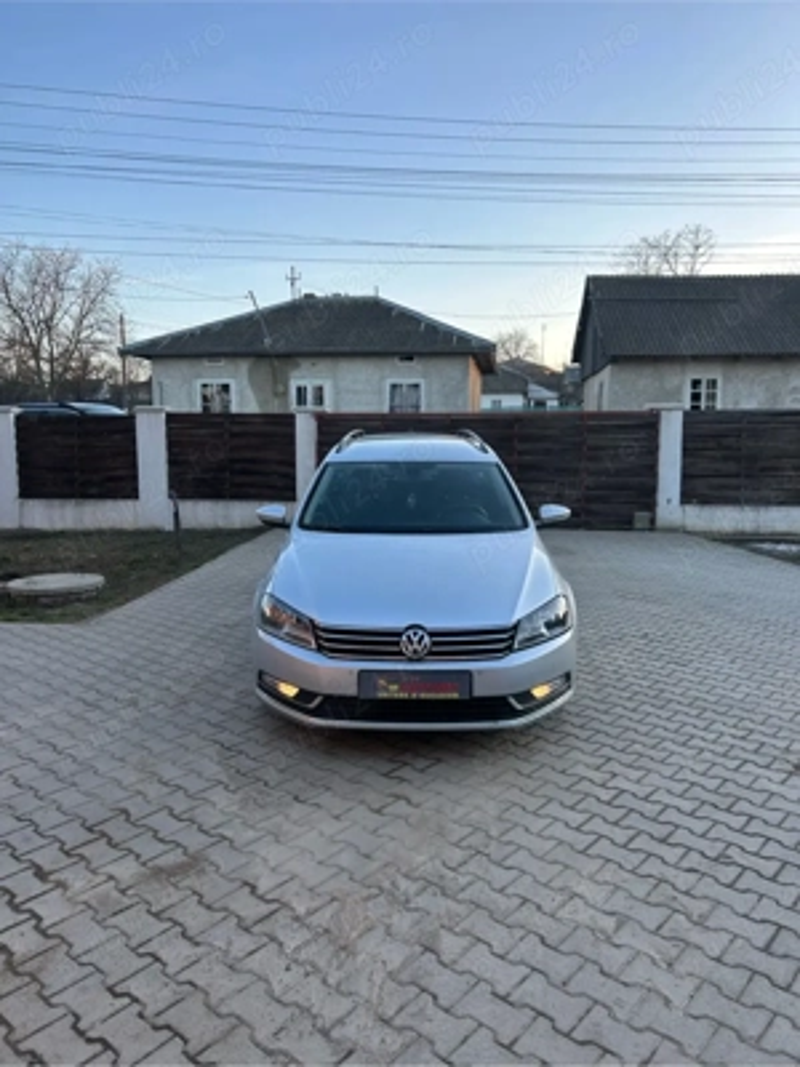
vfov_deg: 67.3
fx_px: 801
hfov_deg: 53.1
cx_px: 400
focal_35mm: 26
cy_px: 534
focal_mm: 5.7
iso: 50
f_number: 1.5
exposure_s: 1/666
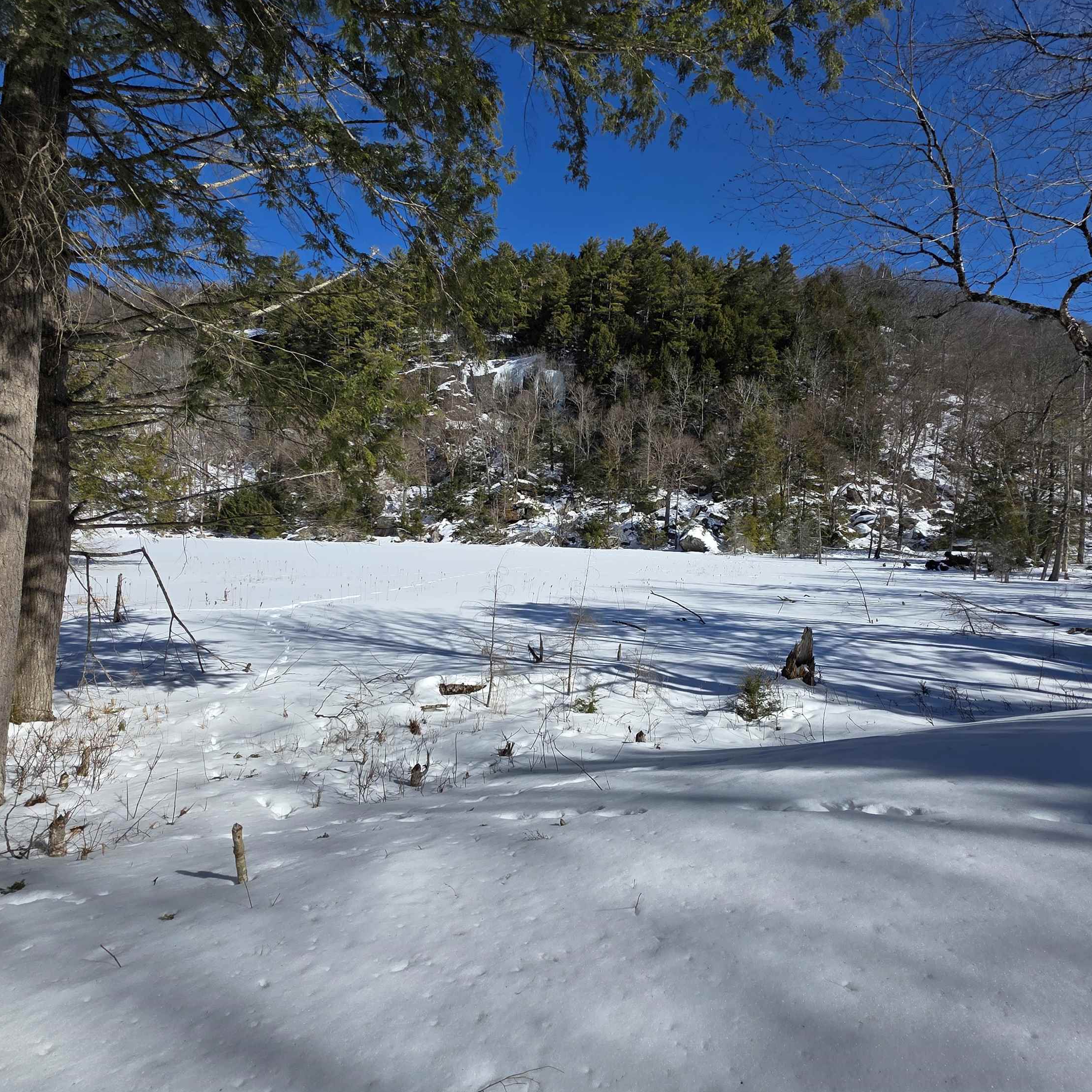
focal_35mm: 16
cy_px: 525
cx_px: 553
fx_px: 571
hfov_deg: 87.4
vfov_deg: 87.4
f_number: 1.9
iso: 40
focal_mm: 2.2
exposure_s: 1/3264
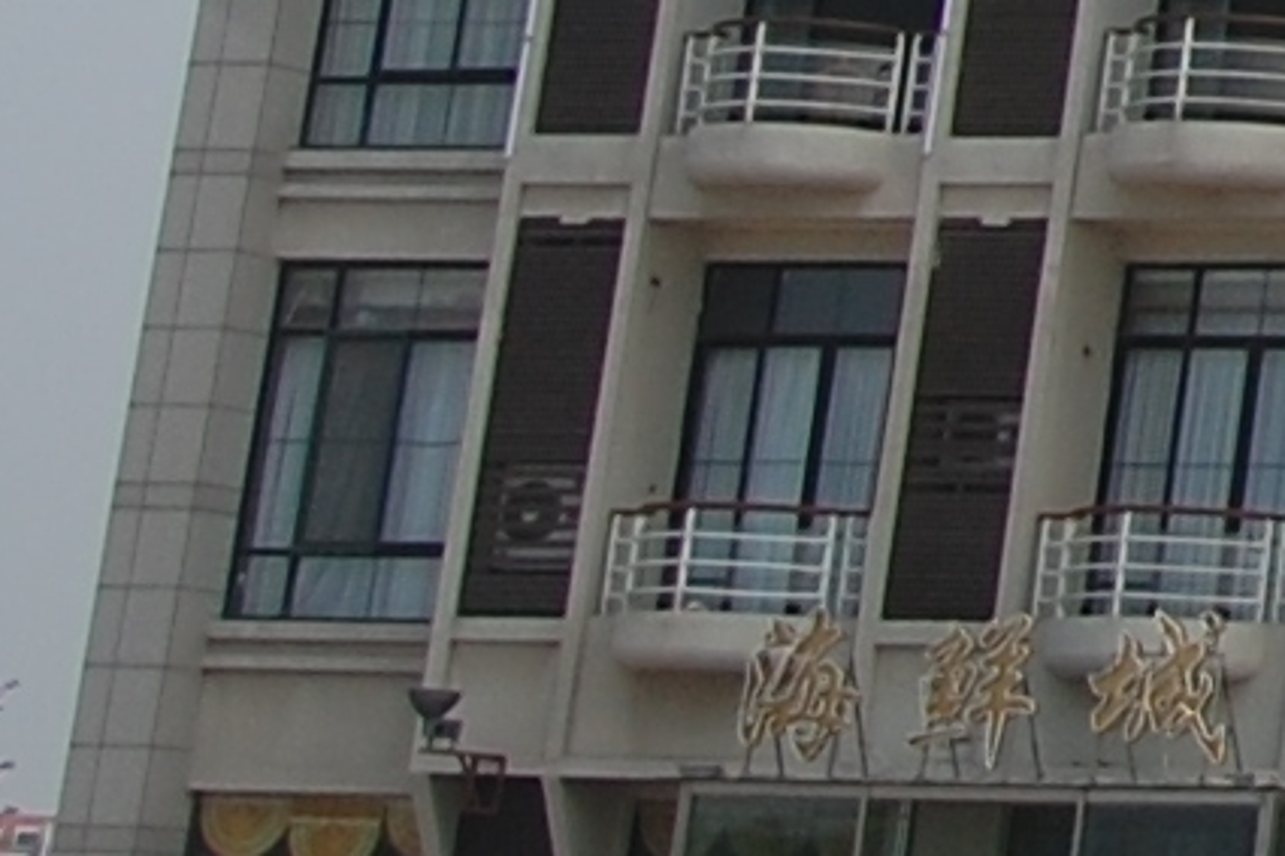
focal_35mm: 191
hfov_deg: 8.3
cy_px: -1331
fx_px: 6815
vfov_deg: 6.7
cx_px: 4408
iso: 200
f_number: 10
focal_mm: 18
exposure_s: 1/320
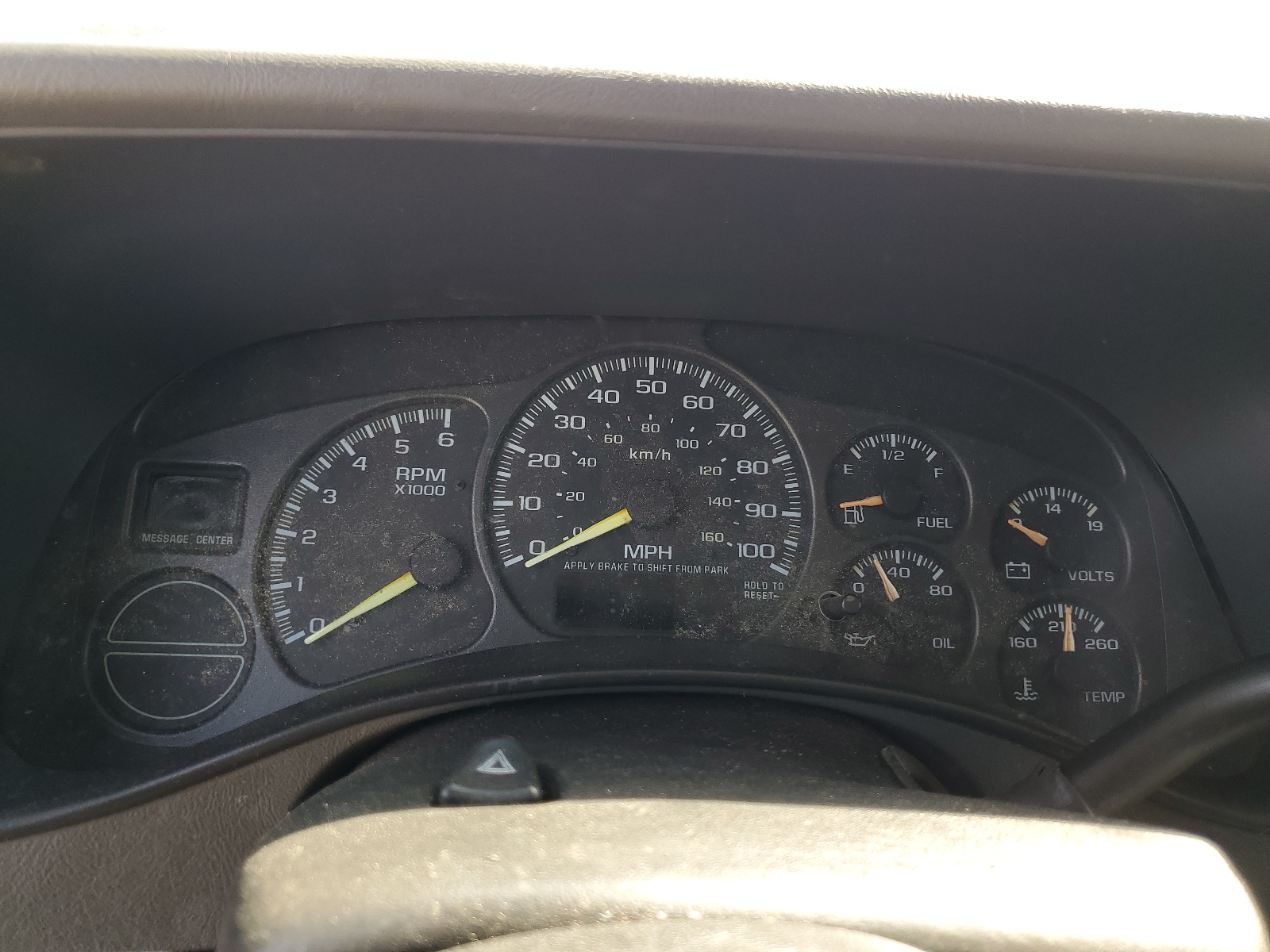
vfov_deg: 53.1
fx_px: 954
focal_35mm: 26
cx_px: 635
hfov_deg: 67.3
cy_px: 476
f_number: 1.5
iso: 50
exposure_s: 1/172
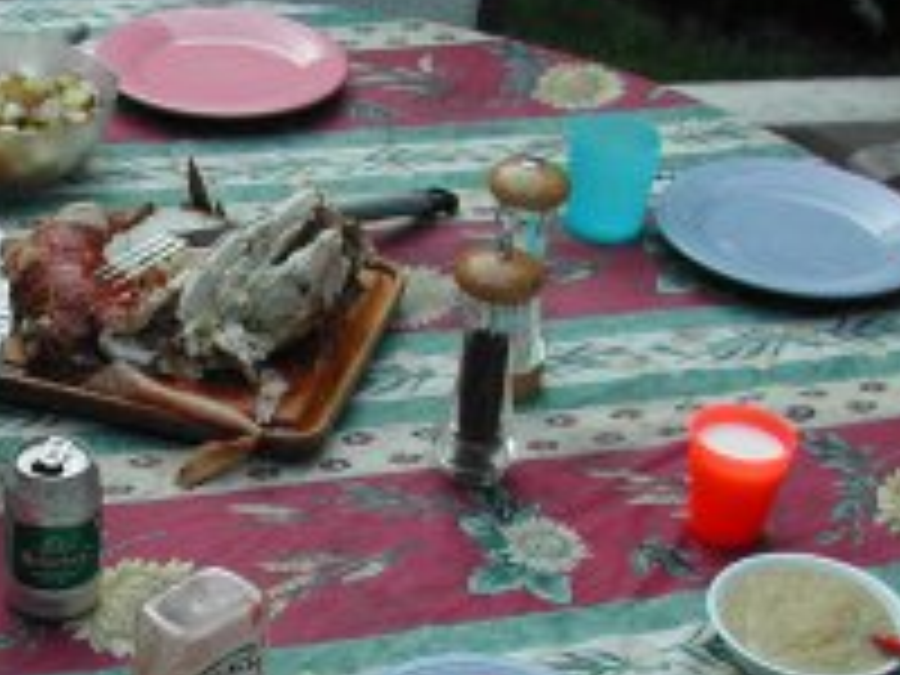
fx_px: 1976
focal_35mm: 76
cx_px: 202
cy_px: 459
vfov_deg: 19.3
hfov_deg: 25.3
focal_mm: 8
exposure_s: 1/109
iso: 100
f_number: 2.8
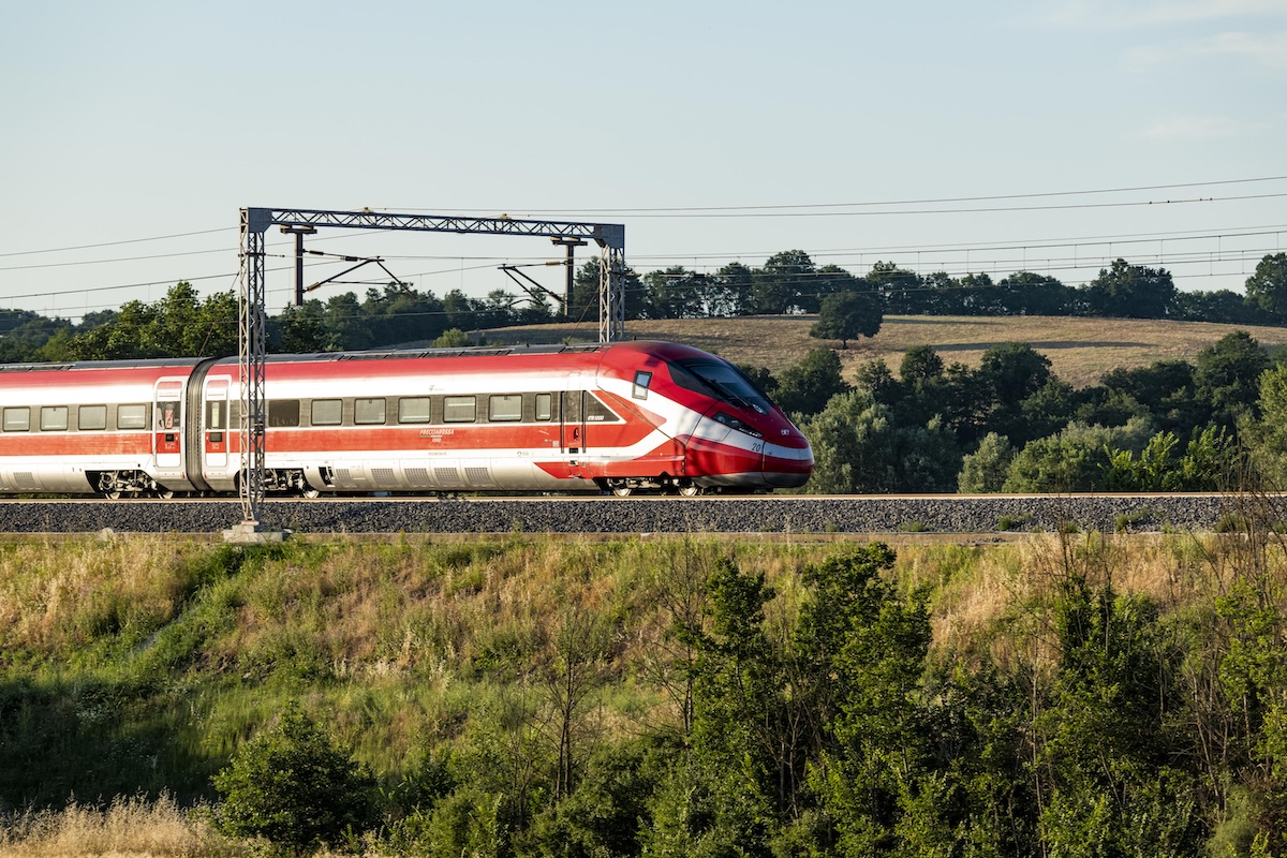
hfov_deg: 11.1
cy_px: 429
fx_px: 6613
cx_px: 644
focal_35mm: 185
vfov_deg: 7.4
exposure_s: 1/1600
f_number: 8
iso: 800
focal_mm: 185
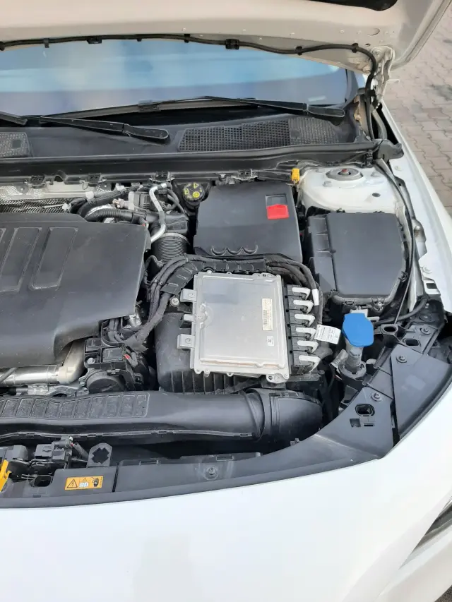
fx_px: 453
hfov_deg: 53.1
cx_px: 226
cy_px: 301
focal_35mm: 26
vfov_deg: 67.3
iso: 40
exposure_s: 1/112
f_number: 1.7
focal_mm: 3.93
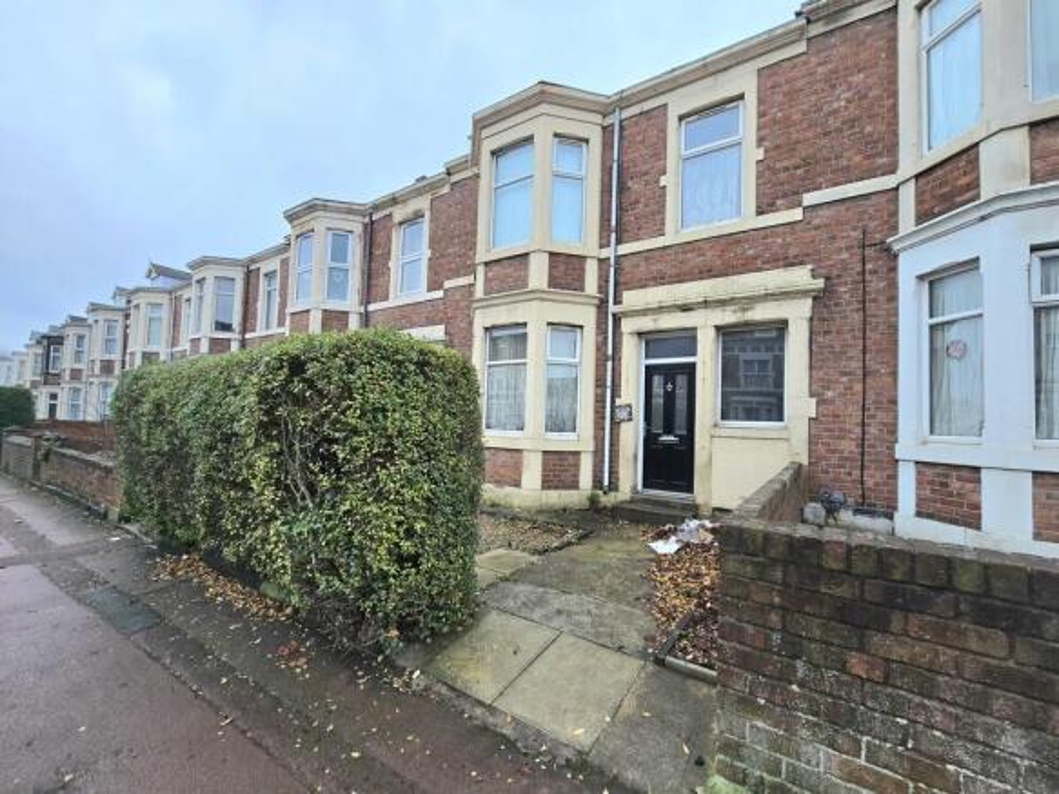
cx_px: 530
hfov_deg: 106.2
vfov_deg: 89.9
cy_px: 397
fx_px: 398
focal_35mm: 13
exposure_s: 1/101
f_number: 2.2
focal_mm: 2.2
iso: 64
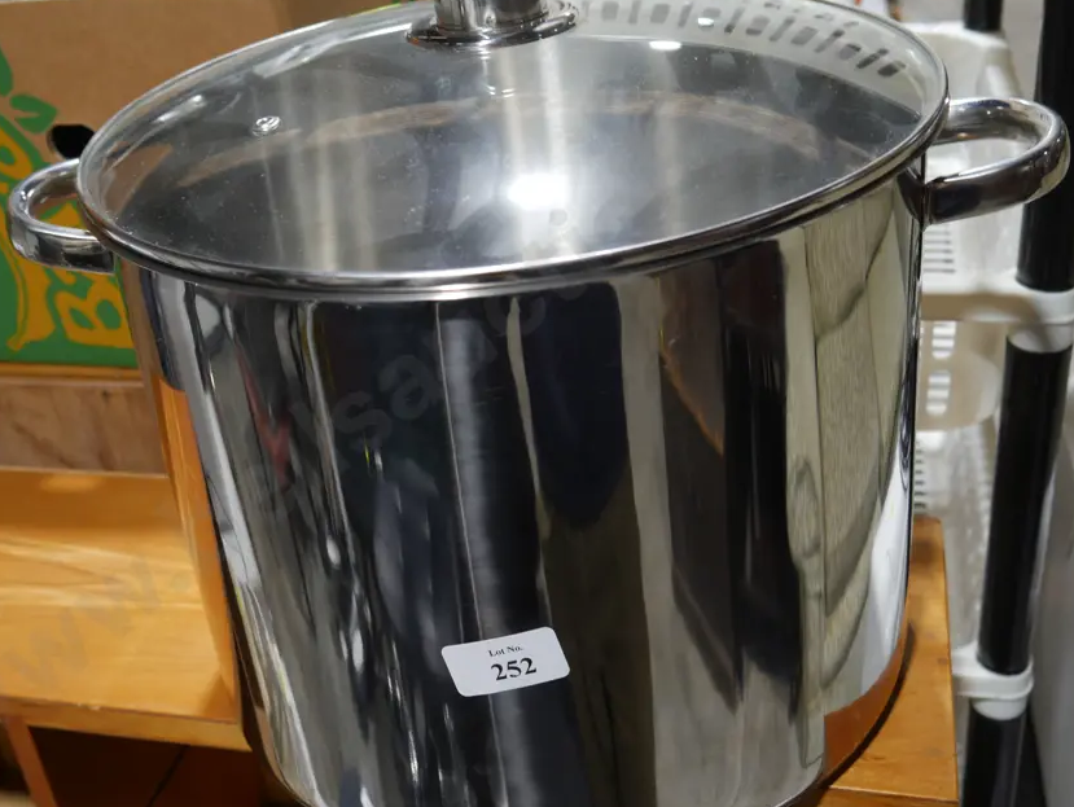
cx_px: 470
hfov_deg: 44.7
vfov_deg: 34.3
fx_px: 1304
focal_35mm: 42
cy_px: 339
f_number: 4
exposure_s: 1/60
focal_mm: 17
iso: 200
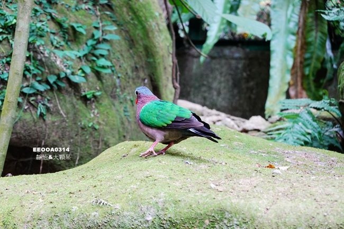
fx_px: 1165
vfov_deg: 11.2
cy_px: 114
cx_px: 172
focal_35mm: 122
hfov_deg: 16.8
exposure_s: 1/8
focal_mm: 44.38
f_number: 4.5
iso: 1000
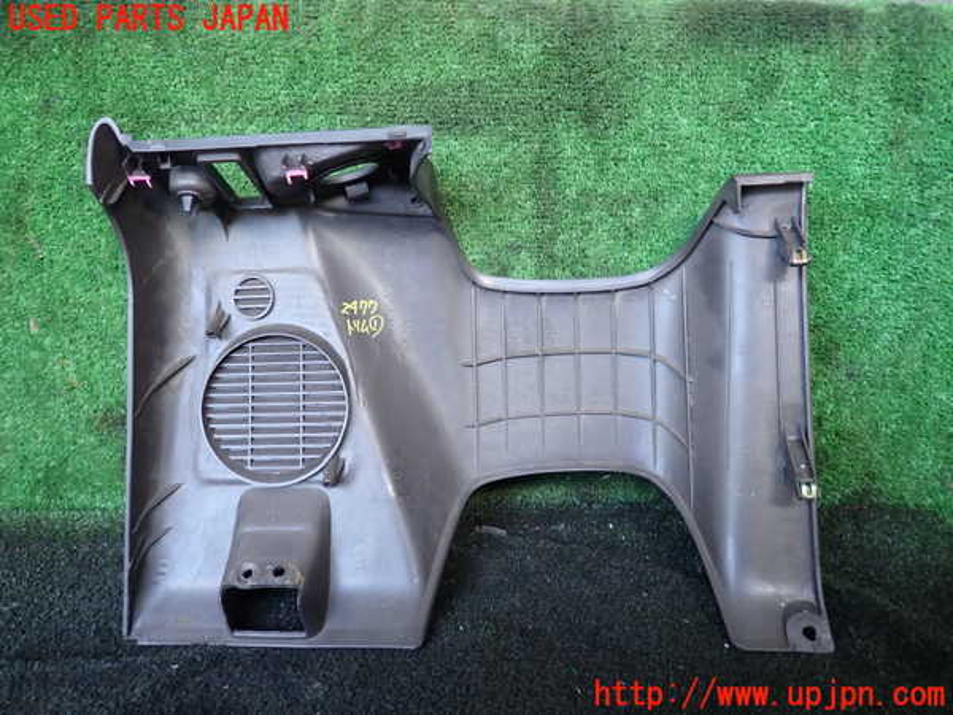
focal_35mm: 25
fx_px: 688
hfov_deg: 69.4
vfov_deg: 54.9
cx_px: 476
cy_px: 358
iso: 200
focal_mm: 4.5
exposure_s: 1/50
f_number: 2
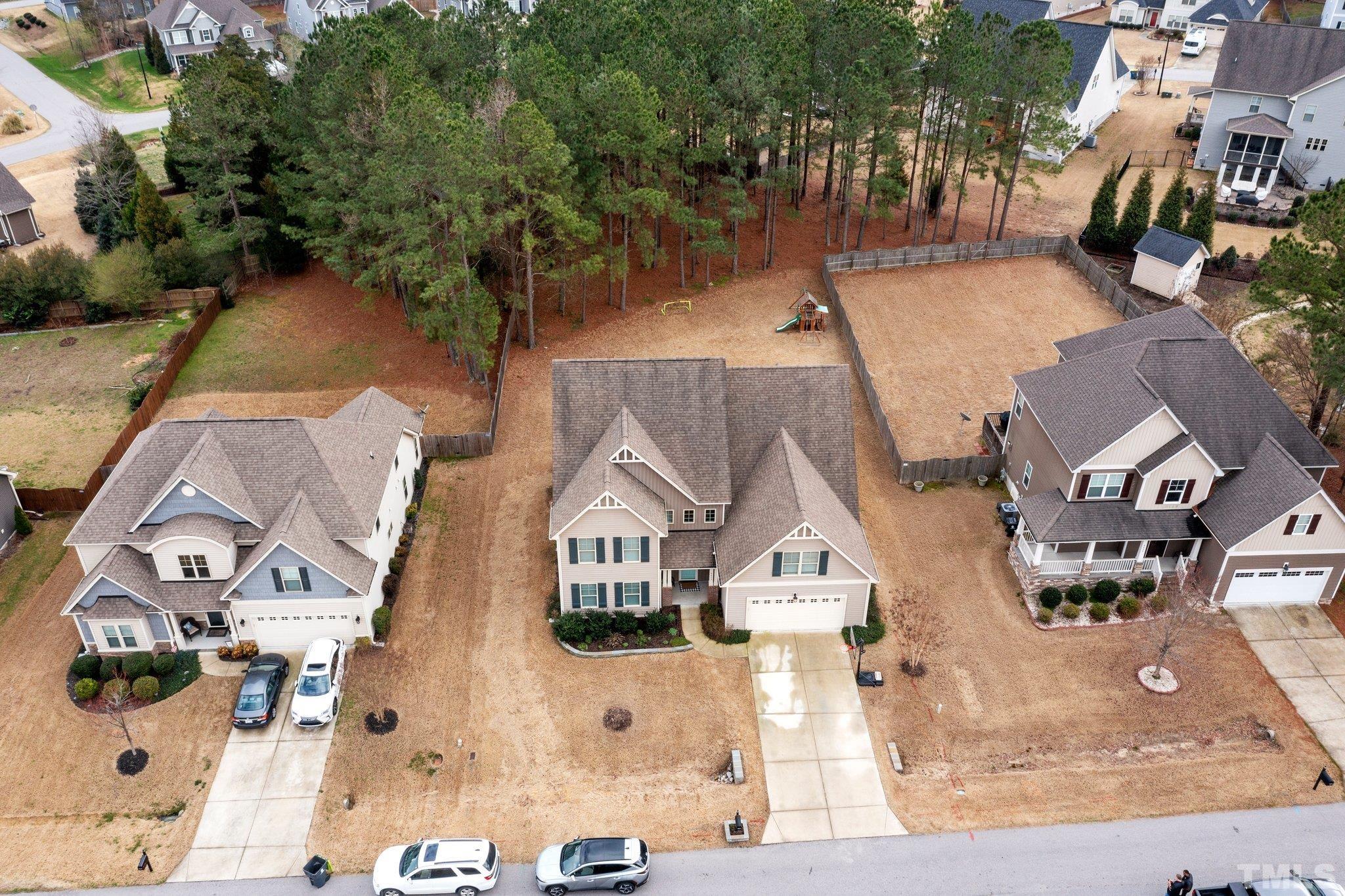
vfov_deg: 46.4
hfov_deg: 65.5
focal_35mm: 28
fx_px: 1046
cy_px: 448
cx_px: 672
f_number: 5
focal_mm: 10.26
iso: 100
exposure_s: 1/200
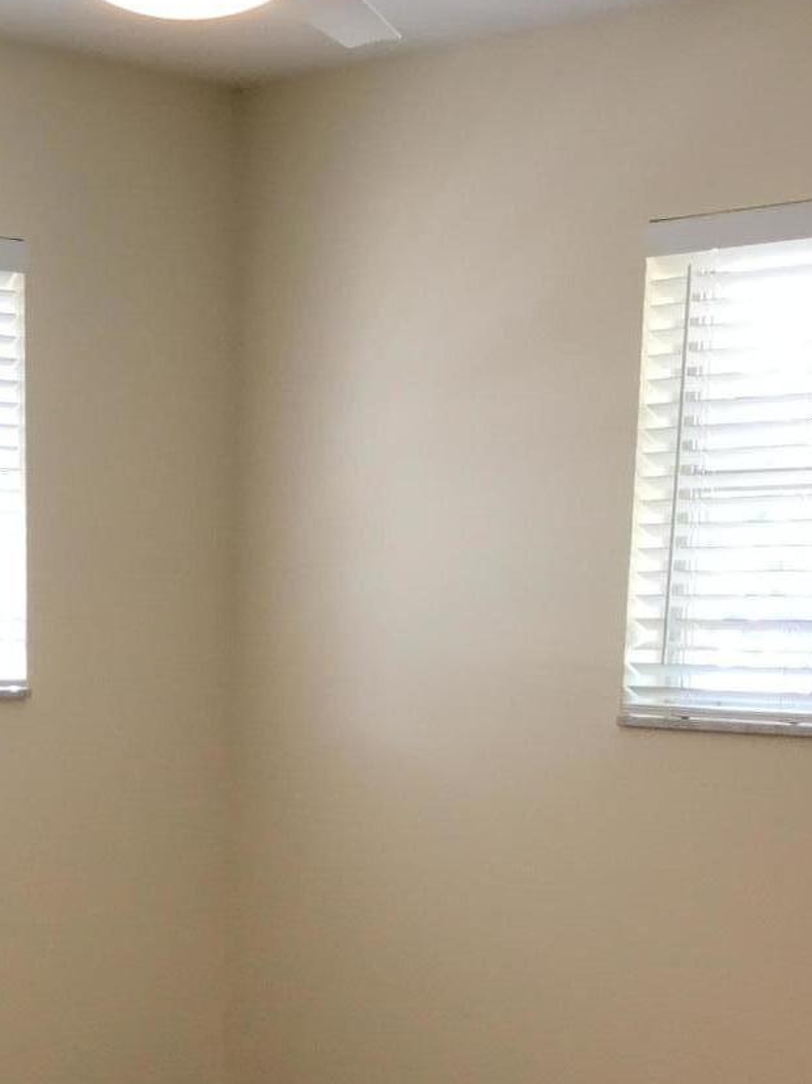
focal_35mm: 75
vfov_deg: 24.9
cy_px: 1063
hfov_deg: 19.5
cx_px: 237
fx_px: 2346
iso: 32
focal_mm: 3.3
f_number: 2.4
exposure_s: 1/30
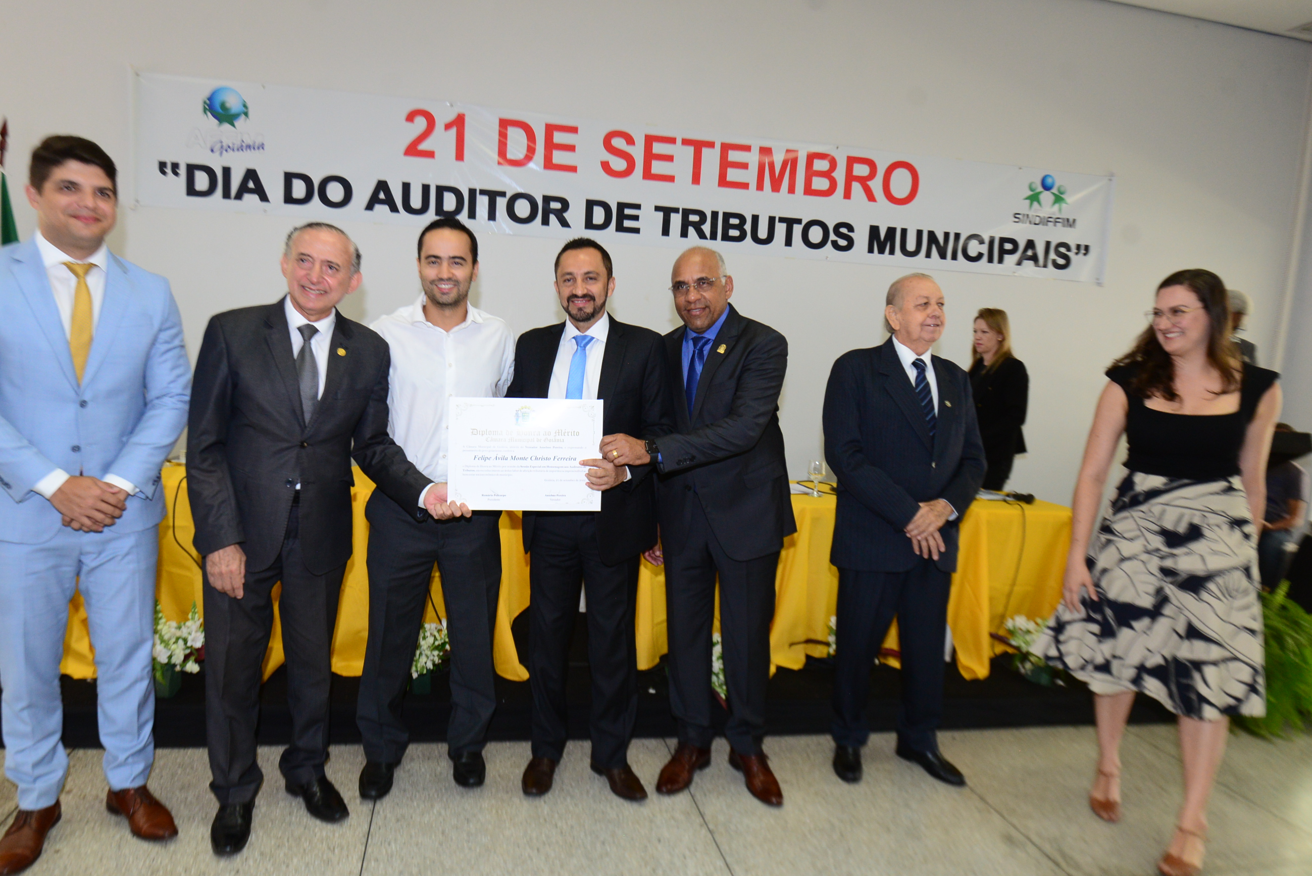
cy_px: 440
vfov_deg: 57.3
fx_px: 802
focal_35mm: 22
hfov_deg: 78.5
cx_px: 630
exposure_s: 1/125
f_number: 5
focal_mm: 19
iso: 1600
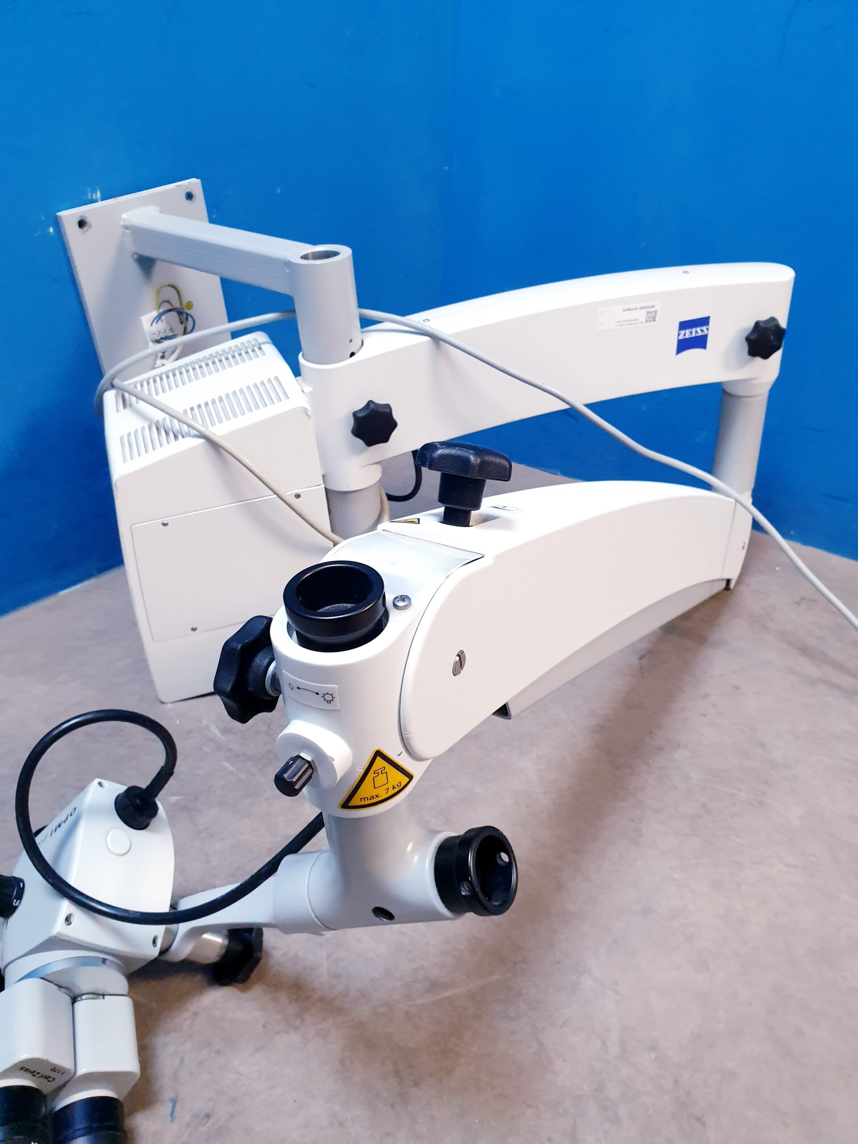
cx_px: 429
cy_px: 572
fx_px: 859
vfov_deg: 67.3
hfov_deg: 53.1
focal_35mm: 26
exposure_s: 1/50
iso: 400
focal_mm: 4.3
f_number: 2.4
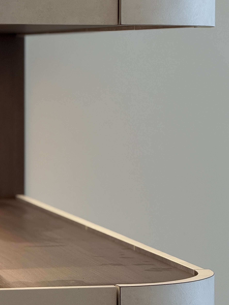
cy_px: 97
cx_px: 81
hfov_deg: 7.2
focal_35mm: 205
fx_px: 1808
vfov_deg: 9.6
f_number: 2.8
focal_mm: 15.66
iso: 200
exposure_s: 1/100
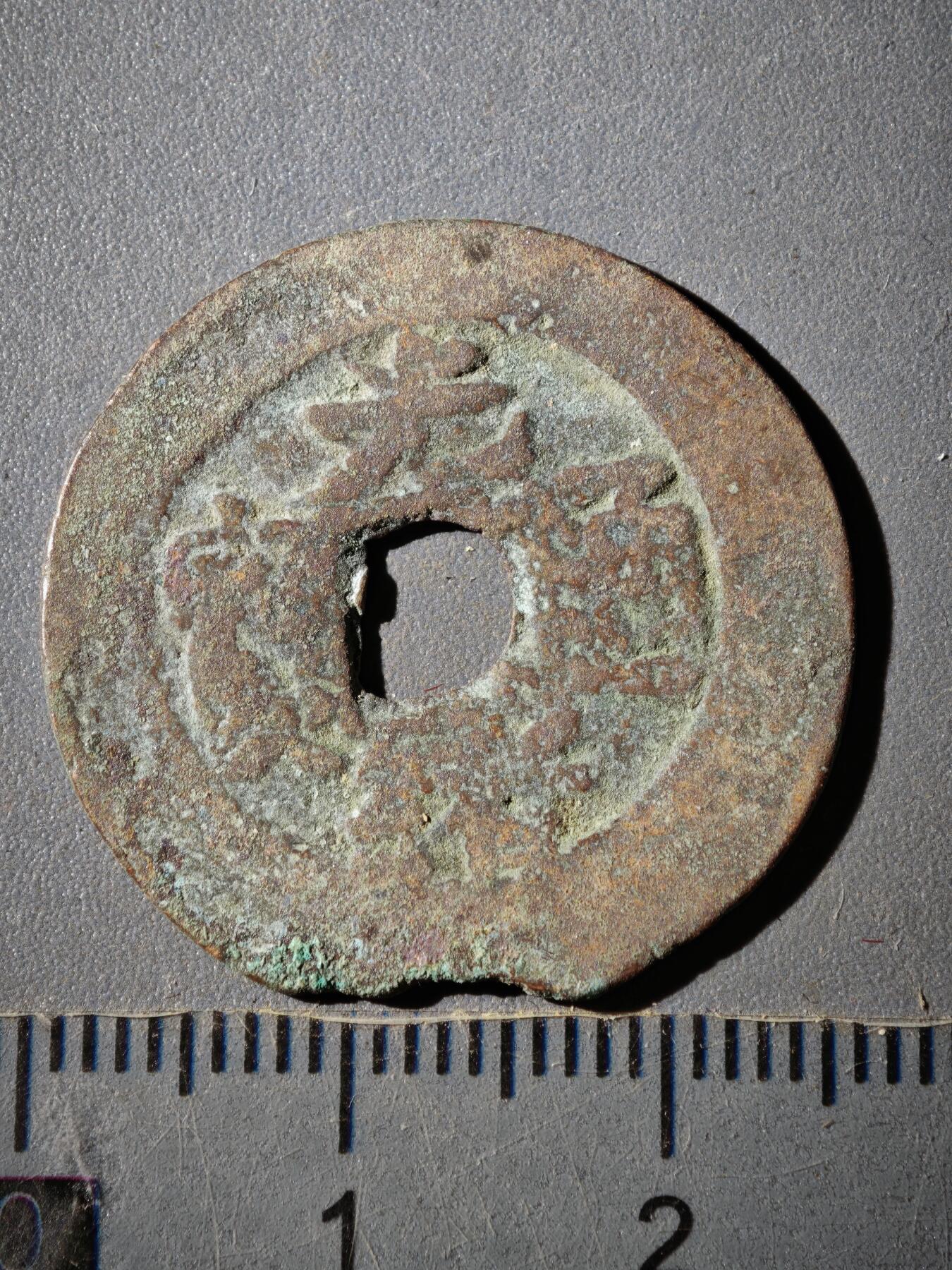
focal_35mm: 100
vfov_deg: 19.6
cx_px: 476
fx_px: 3667
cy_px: 635
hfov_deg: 14.8
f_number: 2
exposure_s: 1/90
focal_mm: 9
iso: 160
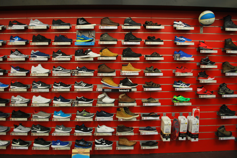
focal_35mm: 27
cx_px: 118
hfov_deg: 67.3
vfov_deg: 48.0
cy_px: 79
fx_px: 178
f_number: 3.8
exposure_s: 1/30
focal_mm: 18
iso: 220
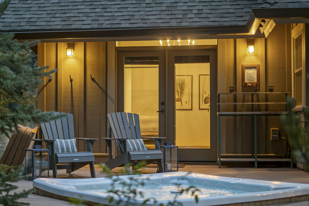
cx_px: 138
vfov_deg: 23.0
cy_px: 121
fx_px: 506
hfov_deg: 33.9
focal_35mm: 59
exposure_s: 1/200
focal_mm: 50
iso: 400
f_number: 1.8
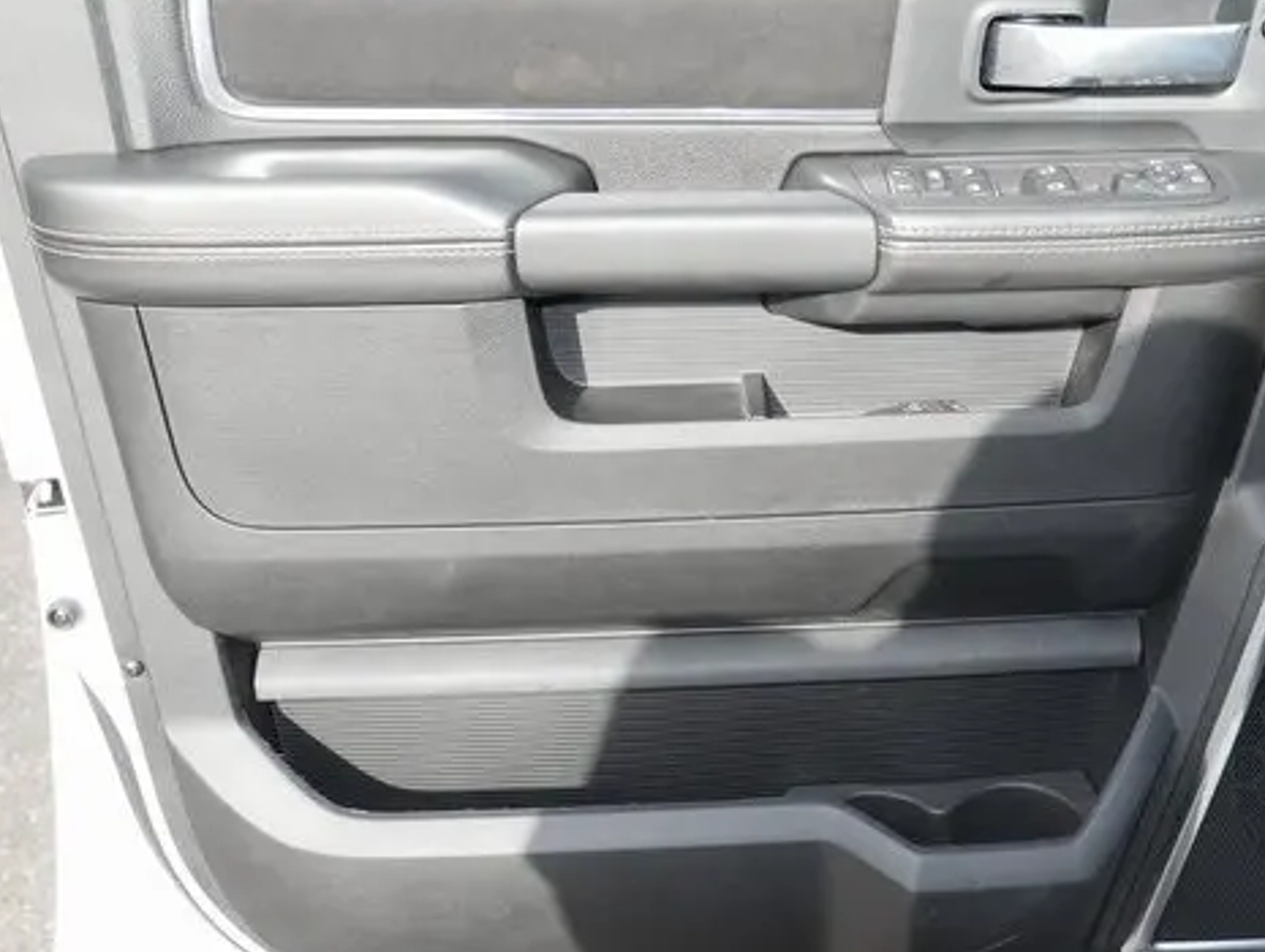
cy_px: 401
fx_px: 1610
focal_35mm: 44
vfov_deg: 32.9
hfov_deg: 42.5
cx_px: 805
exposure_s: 1/160
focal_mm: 16
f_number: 5
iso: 200
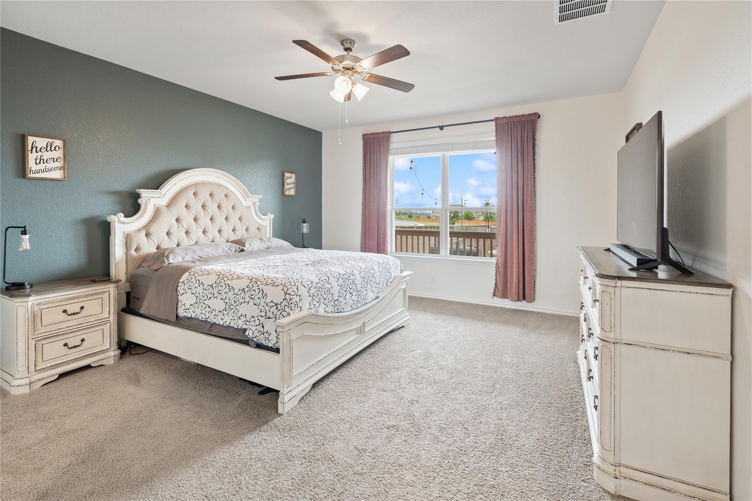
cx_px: 376
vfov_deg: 73.7
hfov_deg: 96.7
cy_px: 250
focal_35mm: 16
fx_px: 334
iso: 200
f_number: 9
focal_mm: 16
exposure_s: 1/1.25
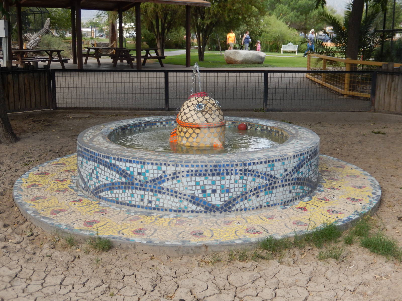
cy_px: 150
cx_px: 201
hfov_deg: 42.1
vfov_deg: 32.2
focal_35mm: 45
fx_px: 523
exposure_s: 1/250
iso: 180
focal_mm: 8.1
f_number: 4.3
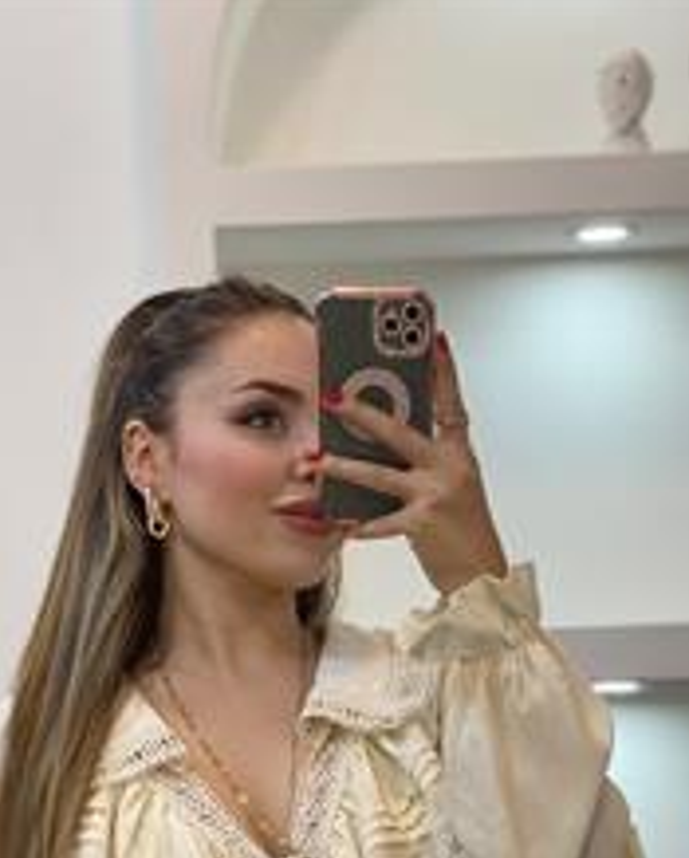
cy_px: 797
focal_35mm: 96
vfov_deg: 19.5
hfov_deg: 16.1
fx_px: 2442
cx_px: 291
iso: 80
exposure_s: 1/100
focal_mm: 6
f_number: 2
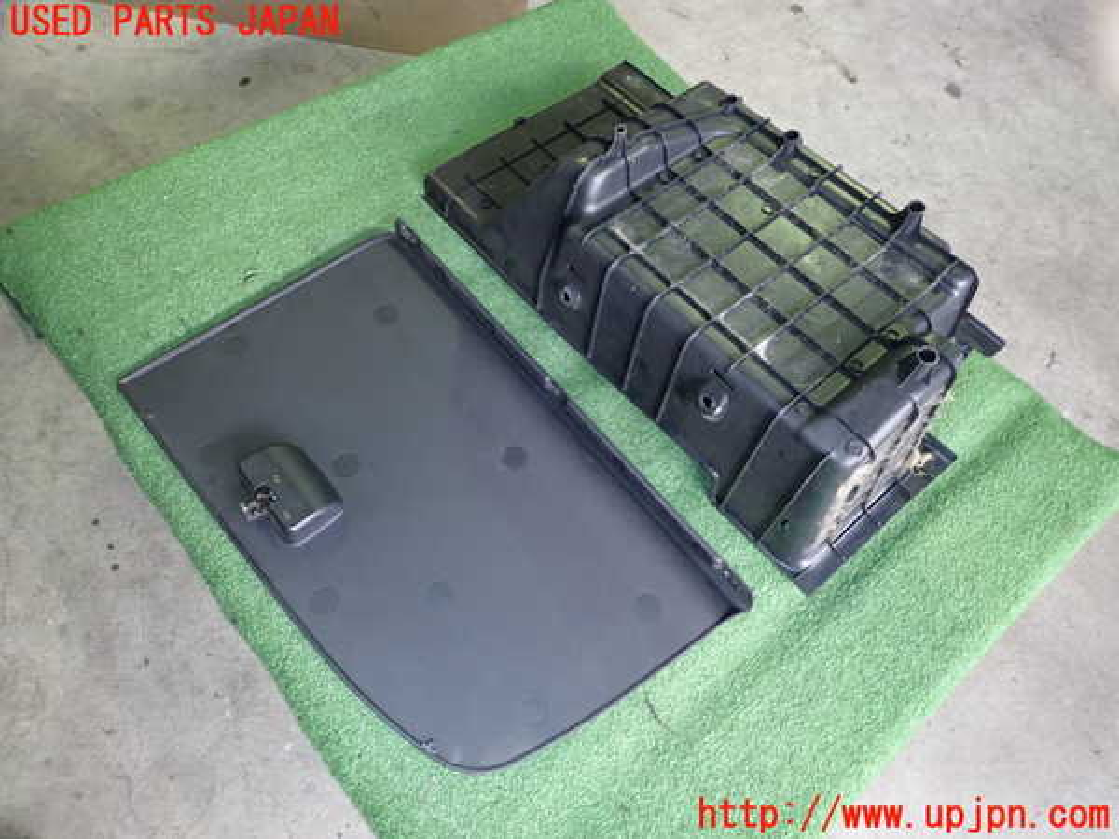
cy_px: 420
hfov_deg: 69.4
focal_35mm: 25
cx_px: 560
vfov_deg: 54.9
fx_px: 808
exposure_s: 1/30
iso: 200
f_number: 2
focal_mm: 4.5
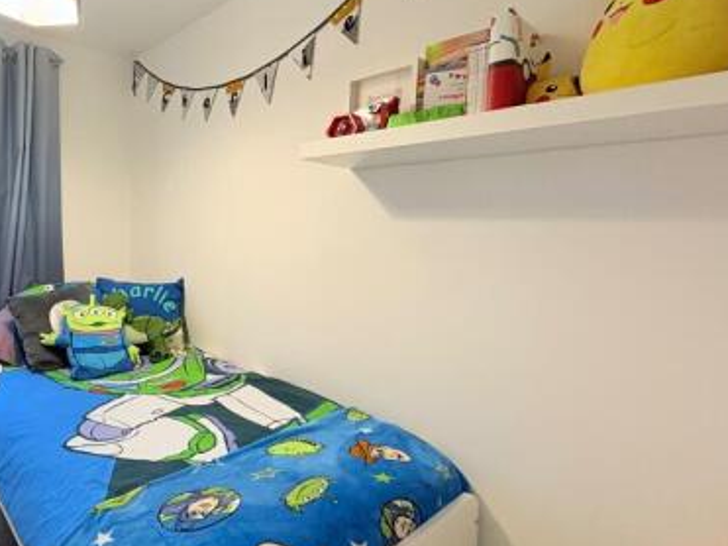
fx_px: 463
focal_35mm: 22
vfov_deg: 60.9
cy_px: 243
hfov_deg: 73.1
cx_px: 219
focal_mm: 2.22
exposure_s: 1/50
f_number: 2.2
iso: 250
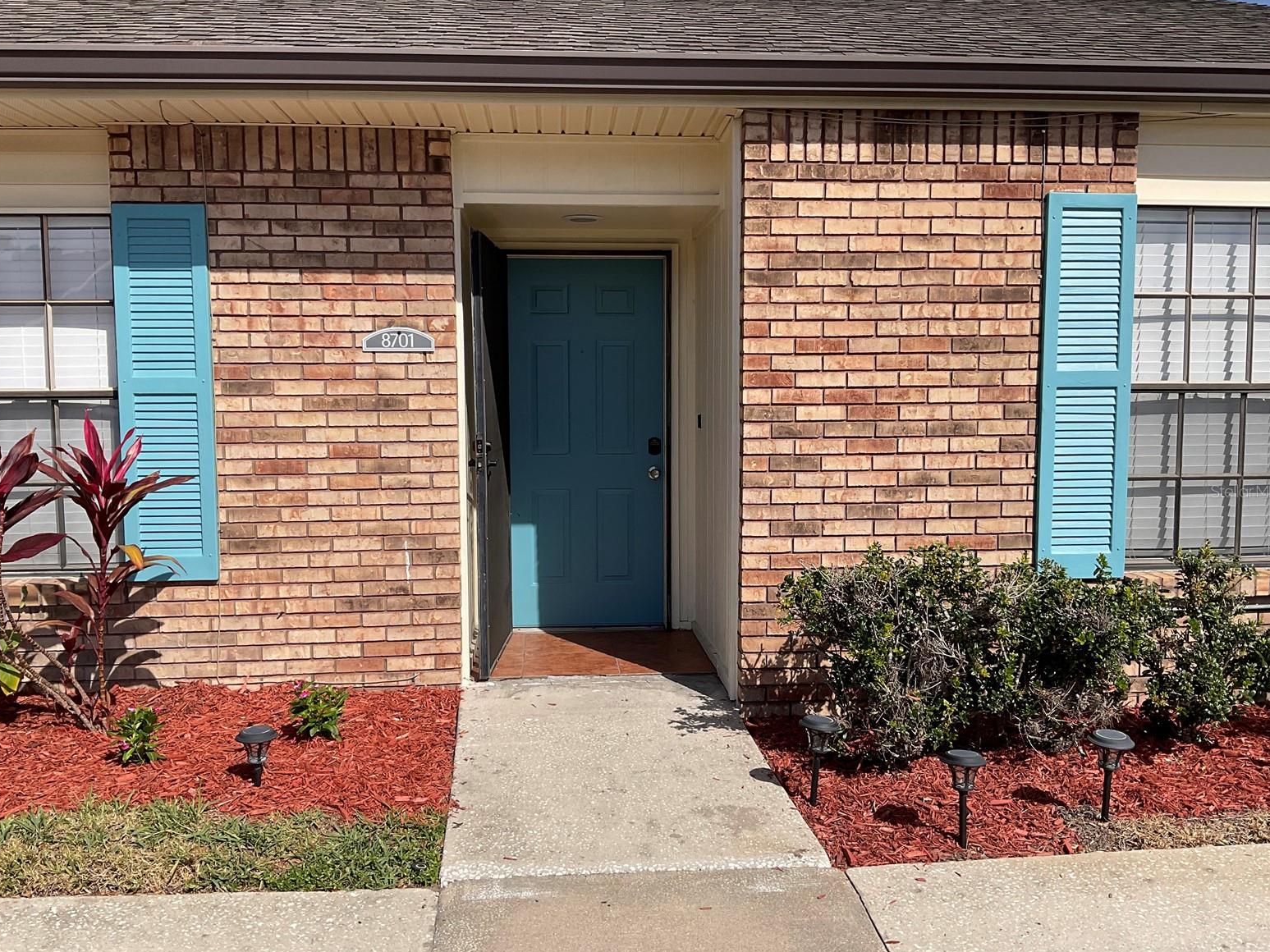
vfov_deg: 46.8
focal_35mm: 30
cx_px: 631
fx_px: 1101
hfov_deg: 60.0
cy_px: 491
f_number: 1.8
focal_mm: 3
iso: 16
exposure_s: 1/2801
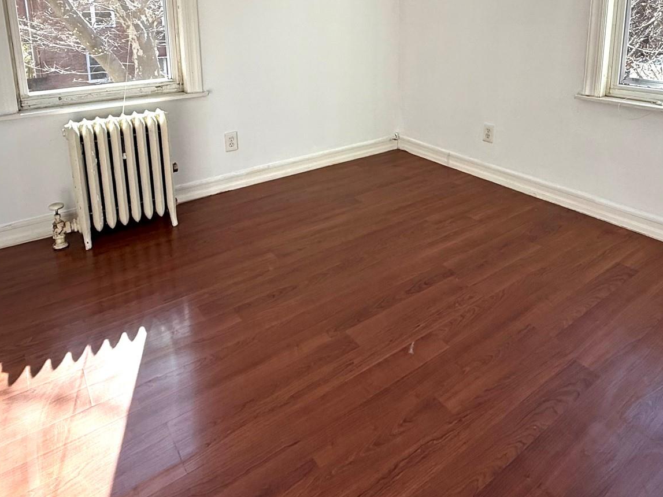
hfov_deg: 69.4
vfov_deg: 51.1
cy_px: 92
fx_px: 479
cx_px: 336
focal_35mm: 25
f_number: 2.2
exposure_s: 1/207
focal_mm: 2.22
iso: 64
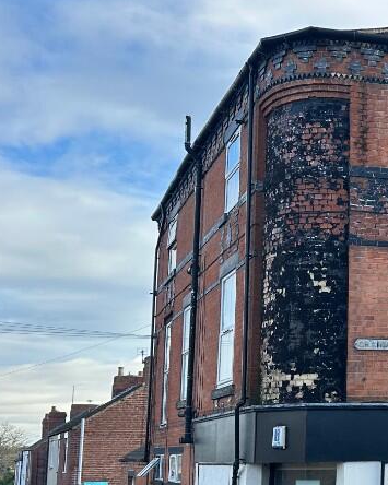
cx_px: 536
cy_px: 346
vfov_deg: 34.2
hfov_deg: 23.9
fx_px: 775
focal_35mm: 54
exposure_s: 1/1072
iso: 80
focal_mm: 6.86
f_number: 1.78
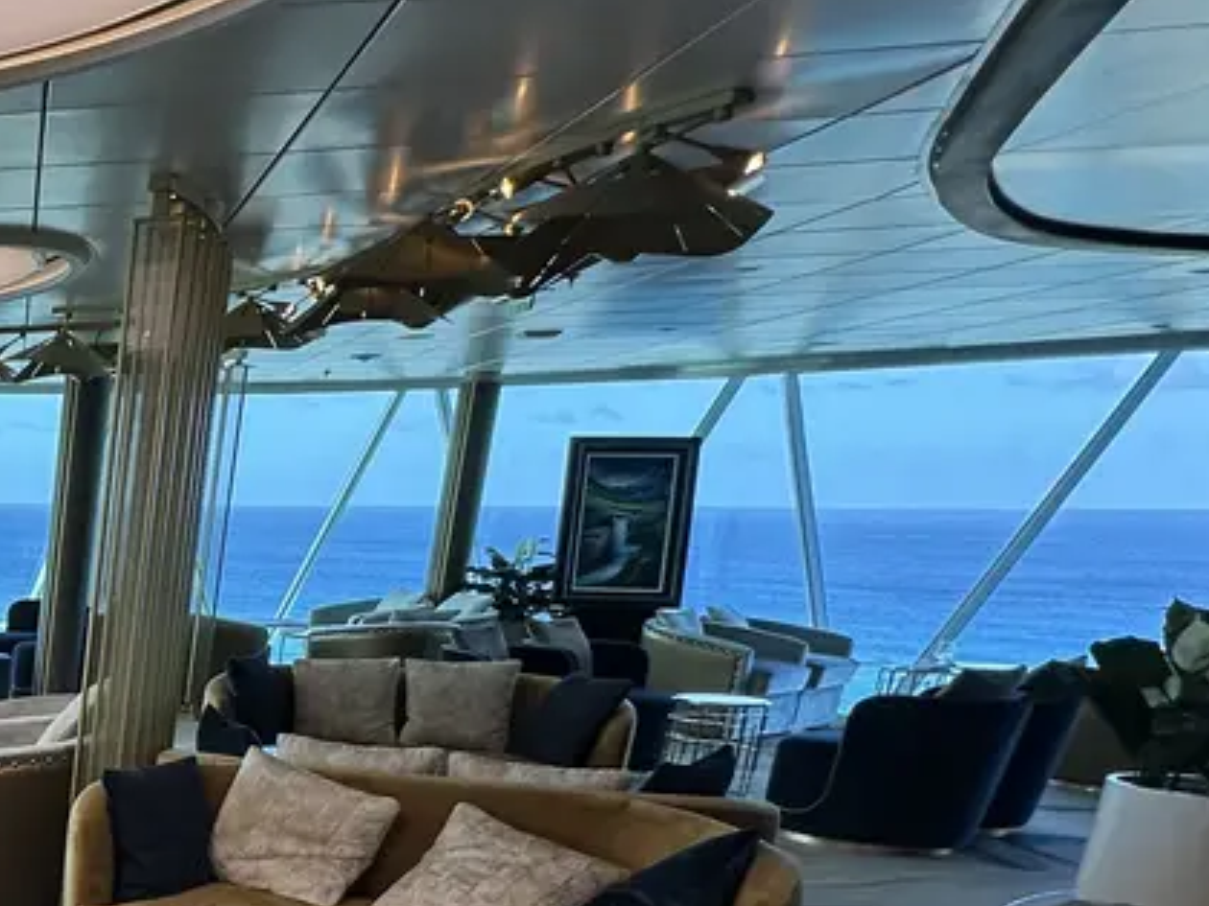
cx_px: -463
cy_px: 874
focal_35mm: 40
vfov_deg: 33.4
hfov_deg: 31.8
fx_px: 1397
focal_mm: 2.22
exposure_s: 1/203
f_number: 2.2
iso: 40
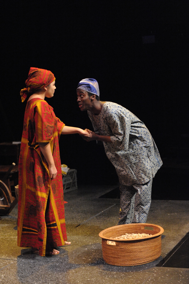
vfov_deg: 28.9
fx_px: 552
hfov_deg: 19.4
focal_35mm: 70
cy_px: 142
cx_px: 94
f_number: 4
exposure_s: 1/160
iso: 6400
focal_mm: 70
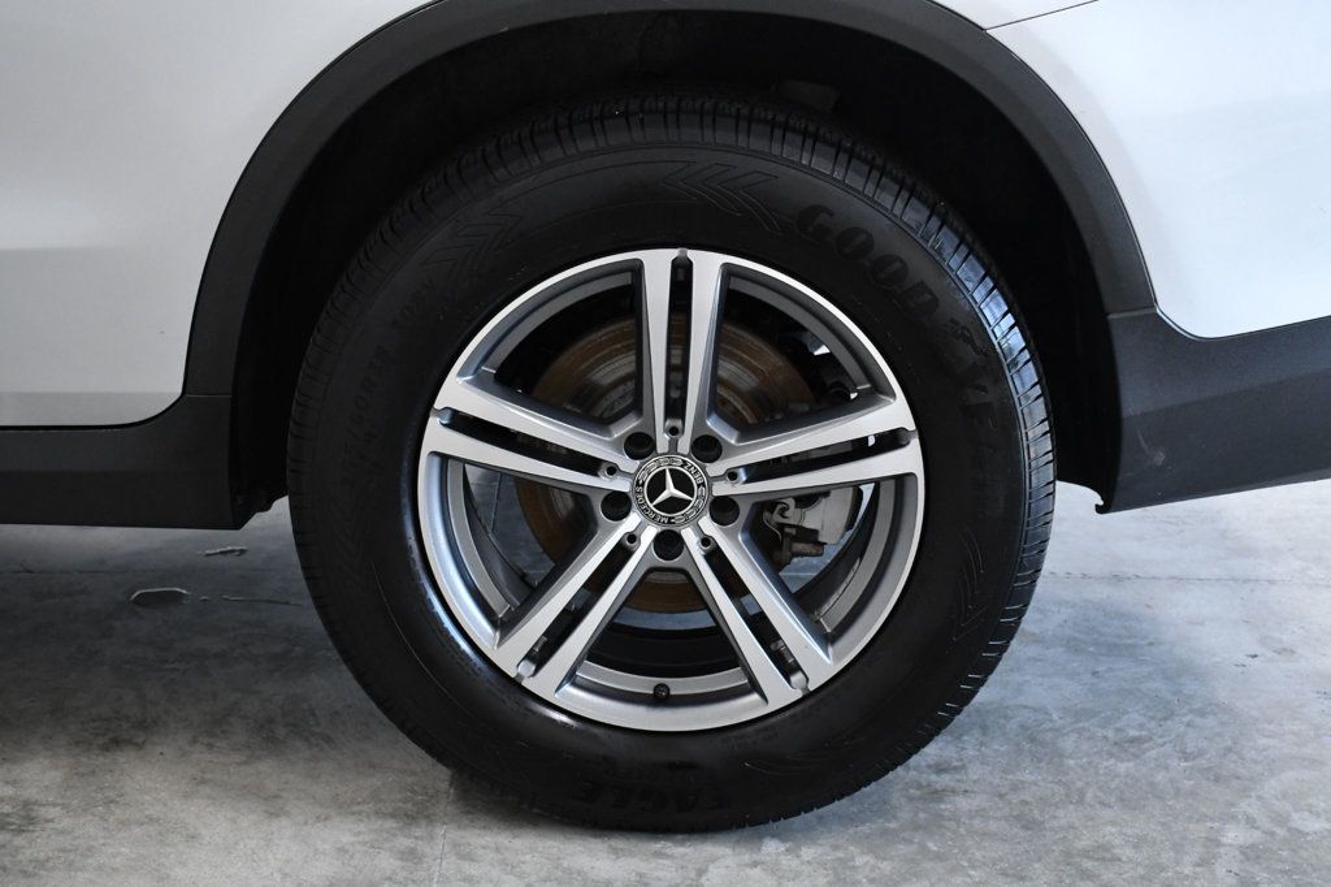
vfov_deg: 22.6
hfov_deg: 33.4
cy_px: 444
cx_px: 666
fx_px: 2217
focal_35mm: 60
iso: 2500
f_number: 8
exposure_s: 1/400
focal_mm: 40
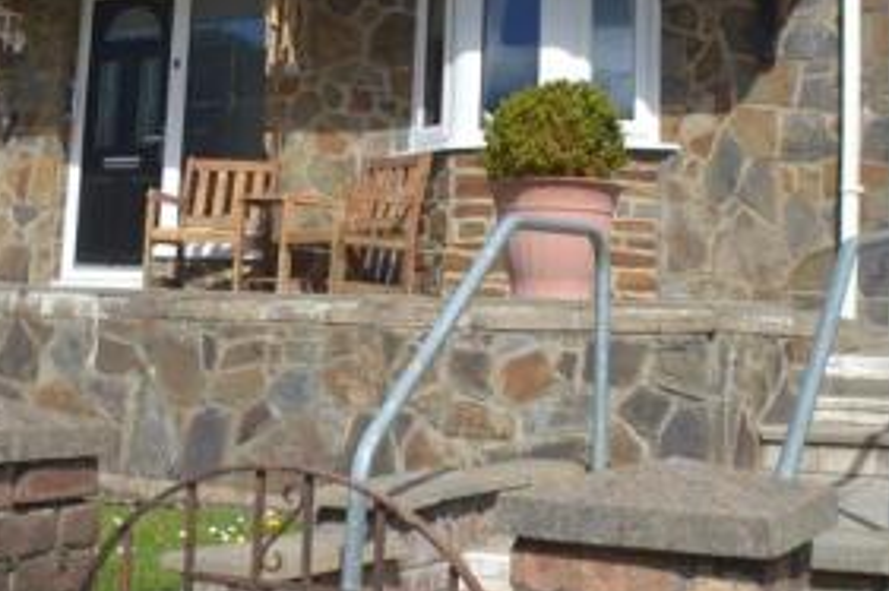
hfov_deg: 24.2
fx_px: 2073
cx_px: 408
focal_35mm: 84
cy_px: -2
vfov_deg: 15.9
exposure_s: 1/800
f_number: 4
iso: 100
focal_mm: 24
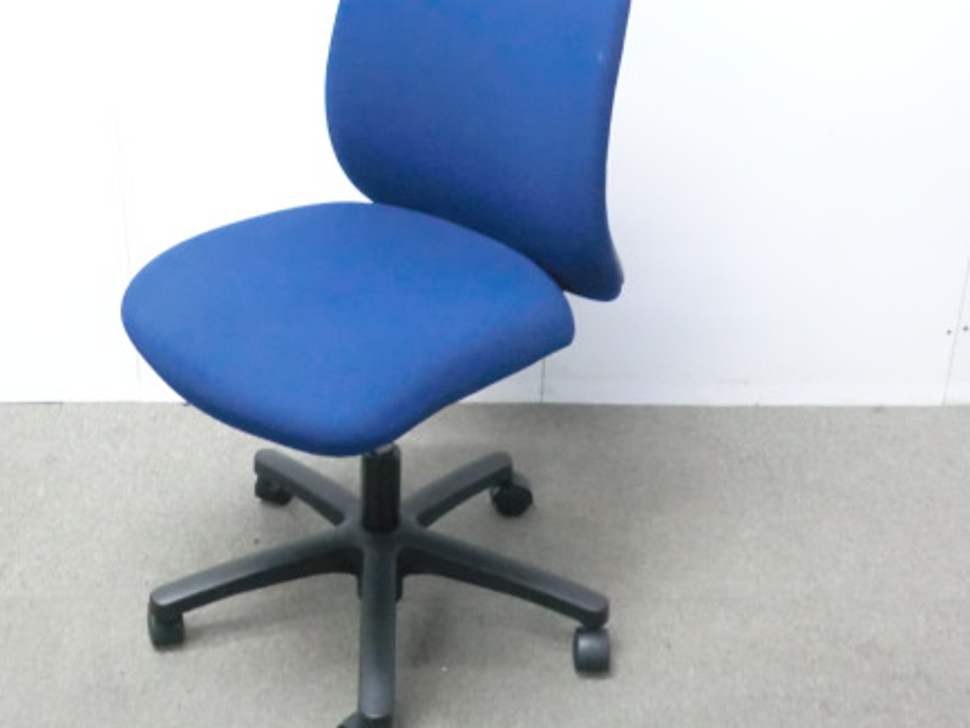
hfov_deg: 34.2
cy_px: 264
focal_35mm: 56
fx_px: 1570
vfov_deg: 26.0
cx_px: 387
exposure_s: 1/20
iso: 800
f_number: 3.9
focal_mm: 6.9
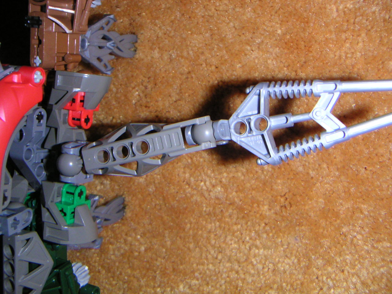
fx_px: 442
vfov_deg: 36.8
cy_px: 147
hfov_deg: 47.9
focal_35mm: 39
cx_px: 196
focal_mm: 5.1
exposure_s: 1/45
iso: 200
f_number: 6.7
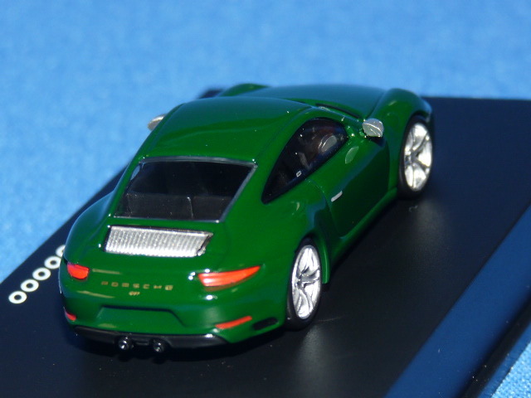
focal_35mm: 207
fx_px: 3175
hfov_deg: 9.6
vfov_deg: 7.2
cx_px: 266
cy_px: 199
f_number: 3.6
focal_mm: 20.8
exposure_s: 1/40
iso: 100
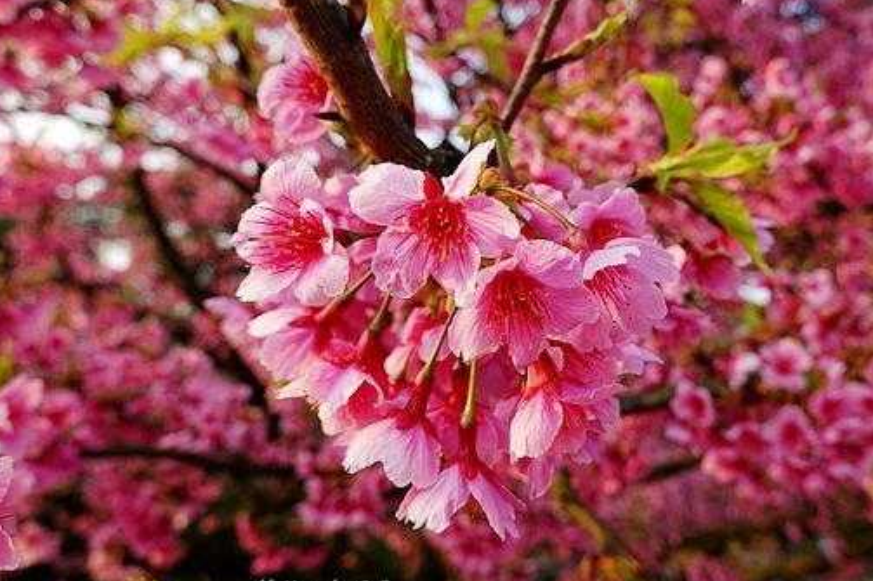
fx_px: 751
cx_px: 550
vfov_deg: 42.2
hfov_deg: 59.5
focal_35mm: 31
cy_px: 249
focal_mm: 9
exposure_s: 1/200
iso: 125
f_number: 4
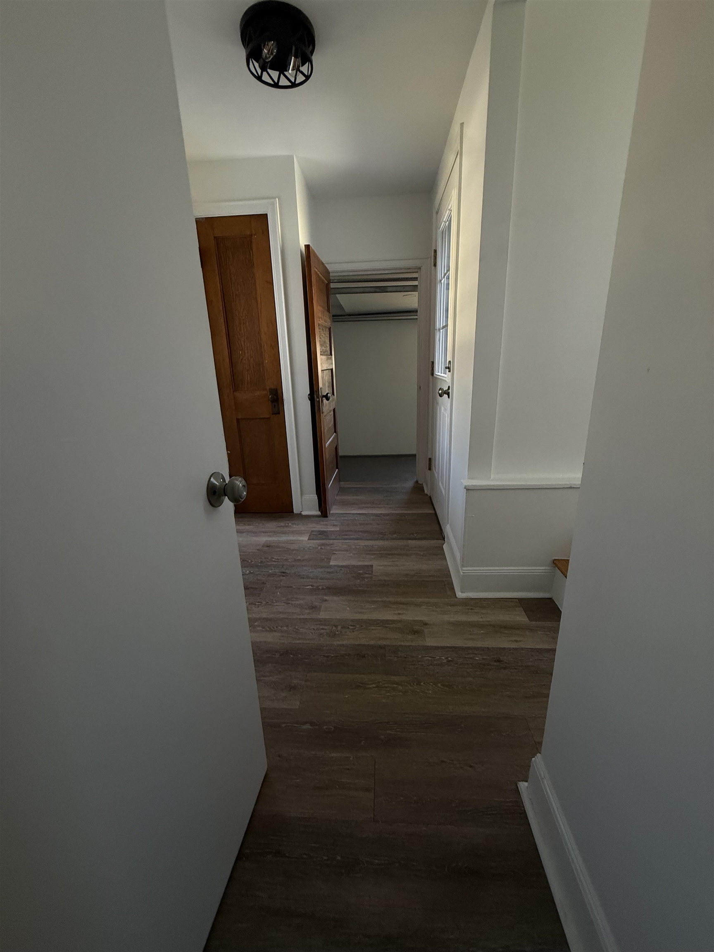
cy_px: 476
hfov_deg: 85.7
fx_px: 385
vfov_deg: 102.1
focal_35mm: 14
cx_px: 357
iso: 320
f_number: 2.2
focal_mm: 2.22
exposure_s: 1/120
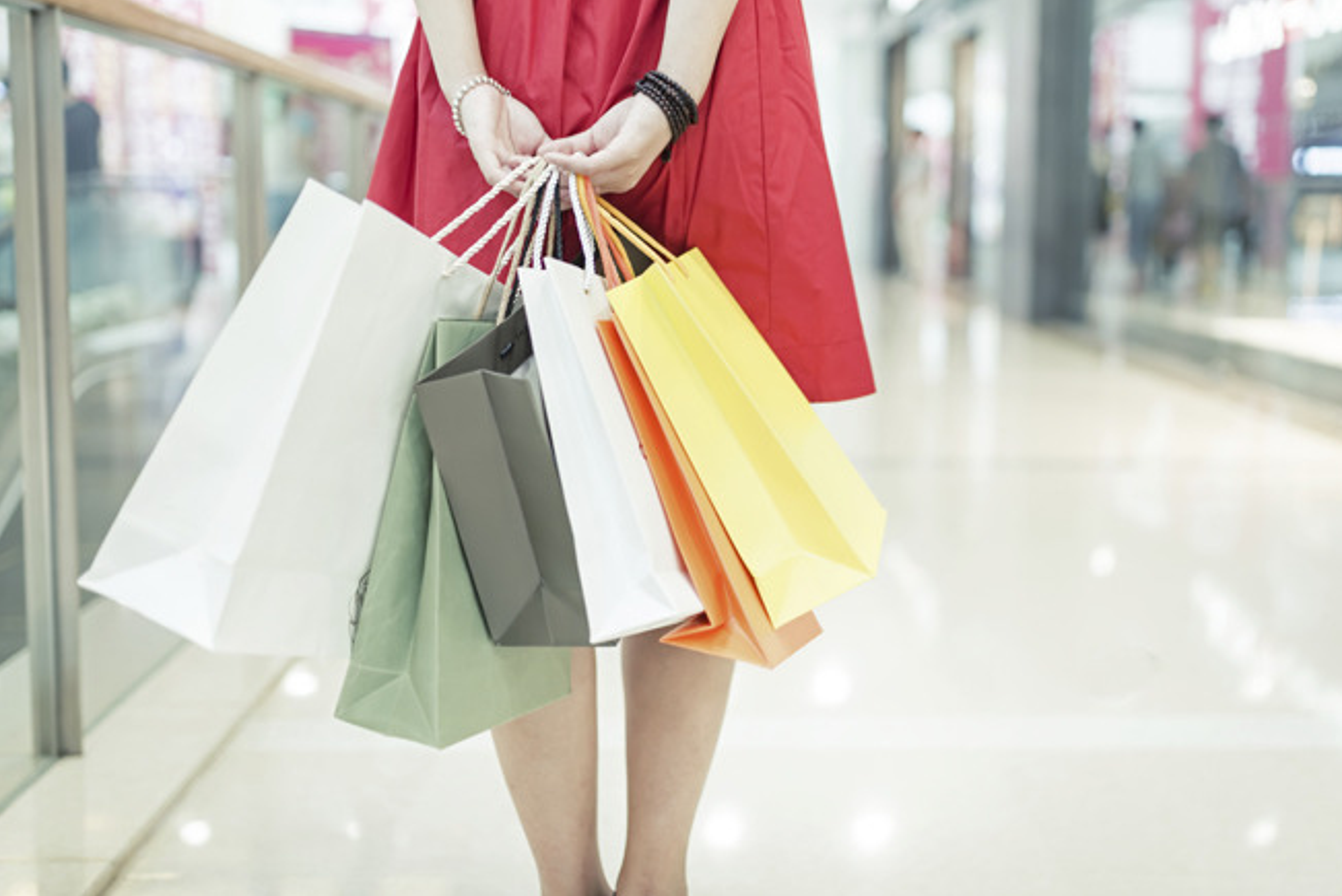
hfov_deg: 45.4
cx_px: 709
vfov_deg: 31.1
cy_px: 352
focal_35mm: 43
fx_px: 1604
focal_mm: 35
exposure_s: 1/60
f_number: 1.4
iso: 200
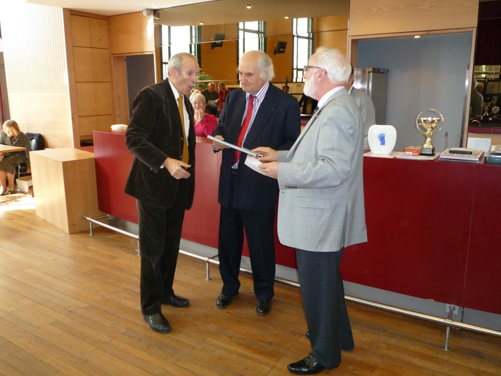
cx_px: 243
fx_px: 420
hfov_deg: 61.7
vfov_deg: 48.2
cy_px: 182
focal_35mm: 29
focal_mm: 4.4
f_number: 2.8
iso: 200
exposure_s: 1/30
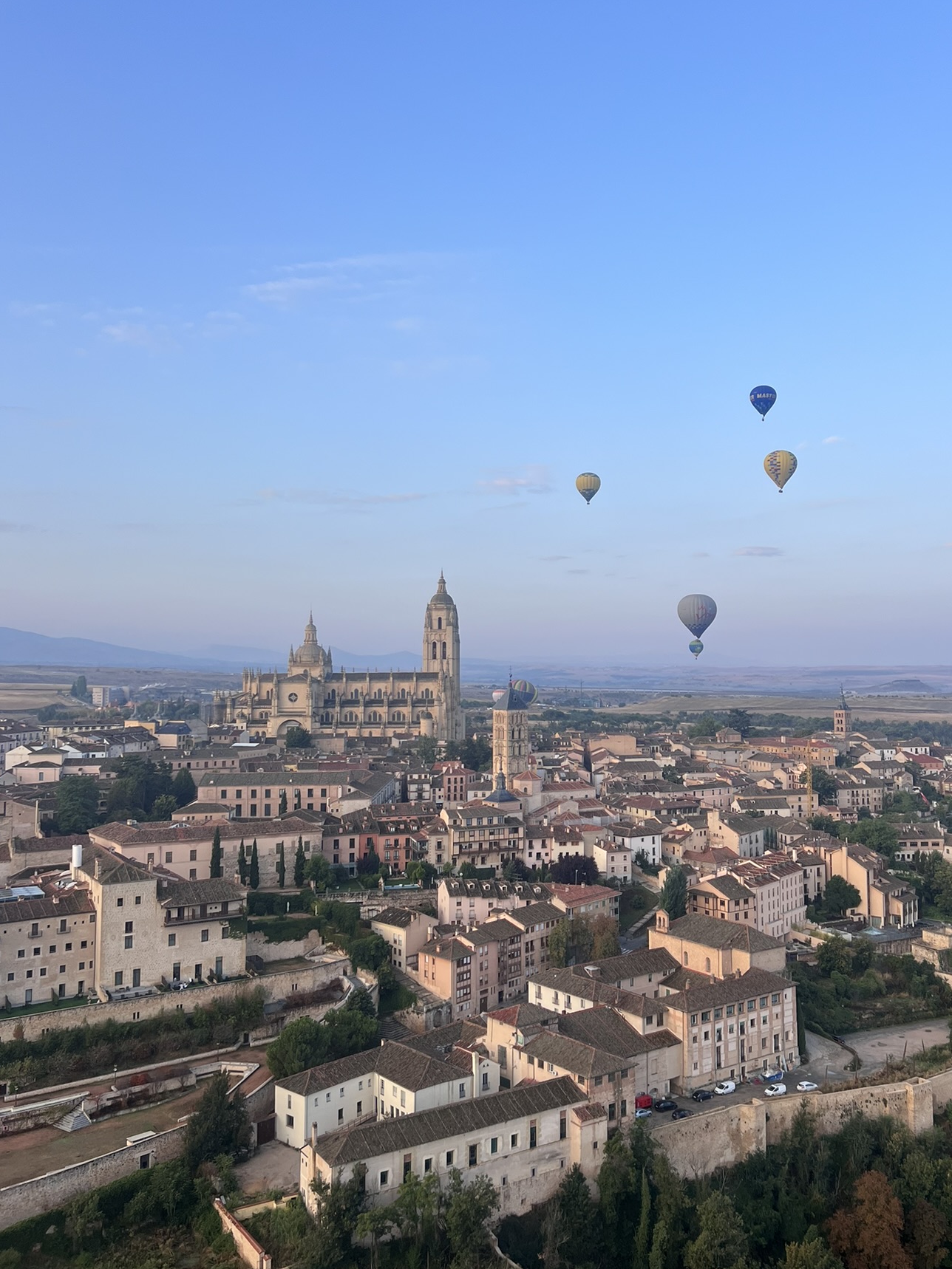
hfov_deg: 45.3
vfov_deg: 58.3
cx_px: 550
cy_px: 590
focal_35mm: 31
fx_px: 1137
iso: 50
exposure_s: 1/1000
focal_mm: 5.7
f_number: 1.5
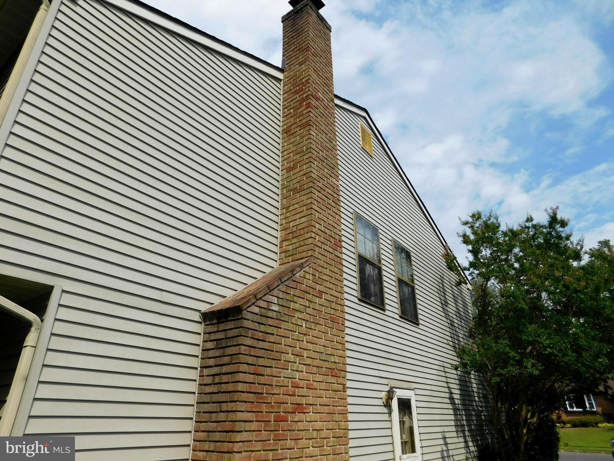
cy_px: 230
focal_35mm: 23
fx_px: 408
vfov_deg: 58.9
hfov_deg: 73.9
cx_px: 307
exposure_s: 1/800
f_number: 6
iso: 125
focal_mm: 4
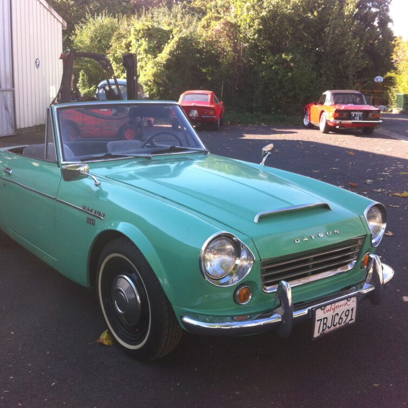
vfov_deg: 40.0
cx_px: 165
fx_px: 560
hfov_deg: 39.9
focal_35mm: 42
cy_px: 203
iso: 80
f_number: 2.8
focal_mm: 3.85
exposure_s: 1/217
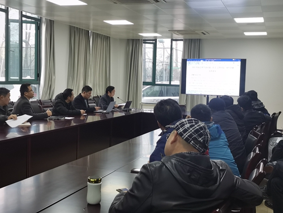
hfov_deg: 40.4
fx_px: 384
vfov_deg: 30.9
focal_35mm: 47
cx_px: 142
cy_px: 106
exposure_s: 1/100
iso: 160
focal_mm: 5.58
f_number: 1.8
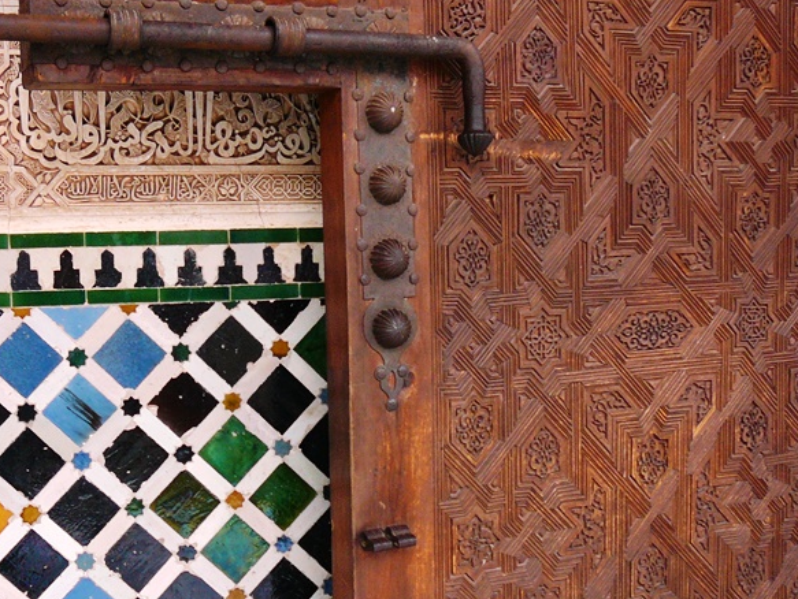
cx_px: 281
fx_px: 1107
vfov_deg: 30.3
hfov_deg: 39.3
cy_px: 335
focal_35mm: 48
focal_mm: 5.2
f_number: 2.8
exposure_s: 1/40
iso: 125
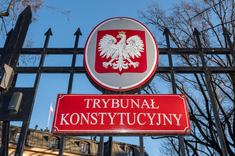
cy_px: 78
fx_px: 255
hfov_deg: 49.6
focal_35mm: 39
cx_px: 118
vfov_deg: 34.2
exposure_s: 1/200
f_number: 13
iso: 400
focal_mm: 26
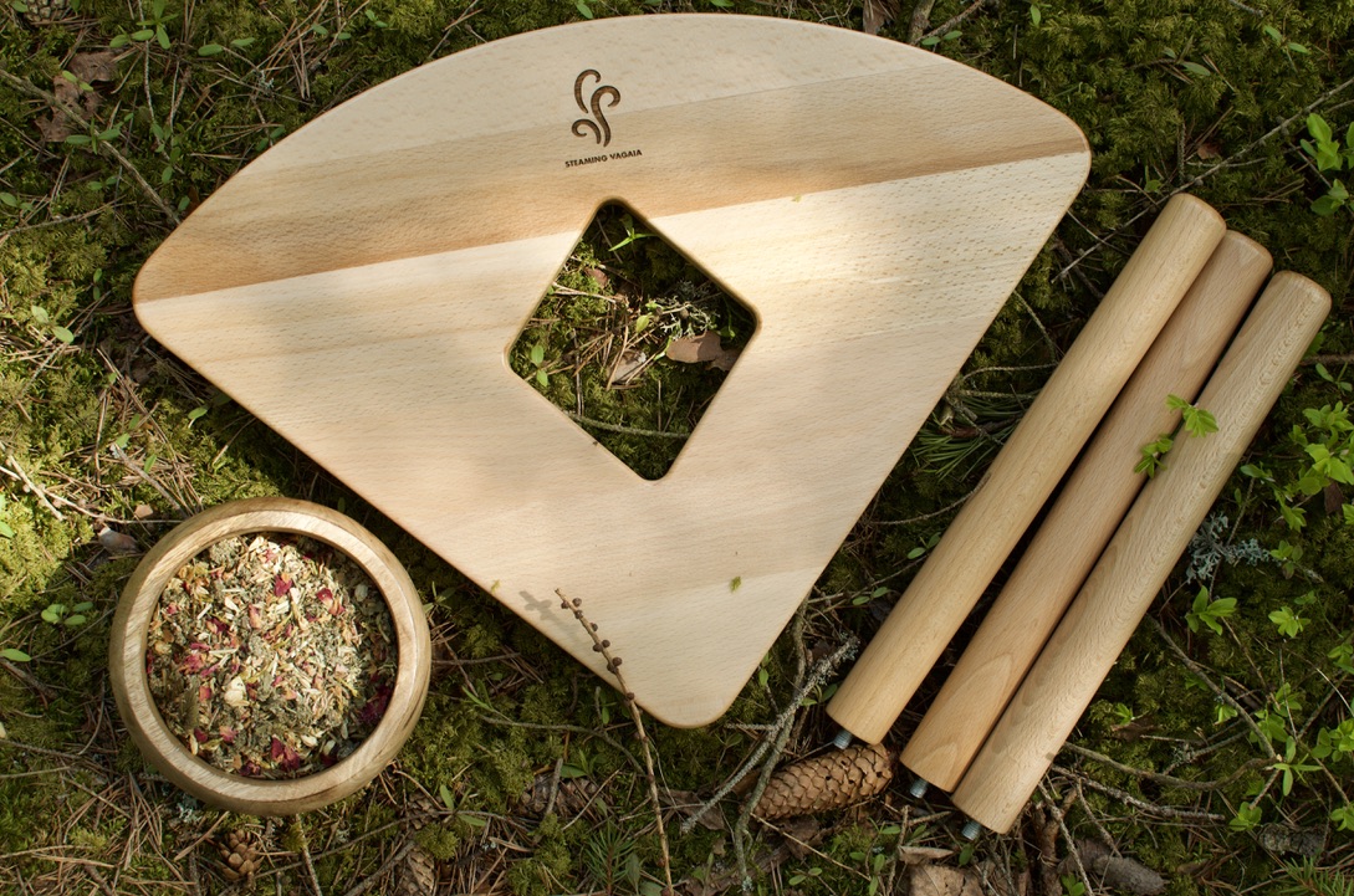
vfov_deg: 25.6
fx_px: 1970
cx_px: 677
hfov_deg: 37.9
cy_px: 448
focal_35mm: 52
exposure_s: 1/45
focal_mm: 35
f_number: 6.7
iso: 100
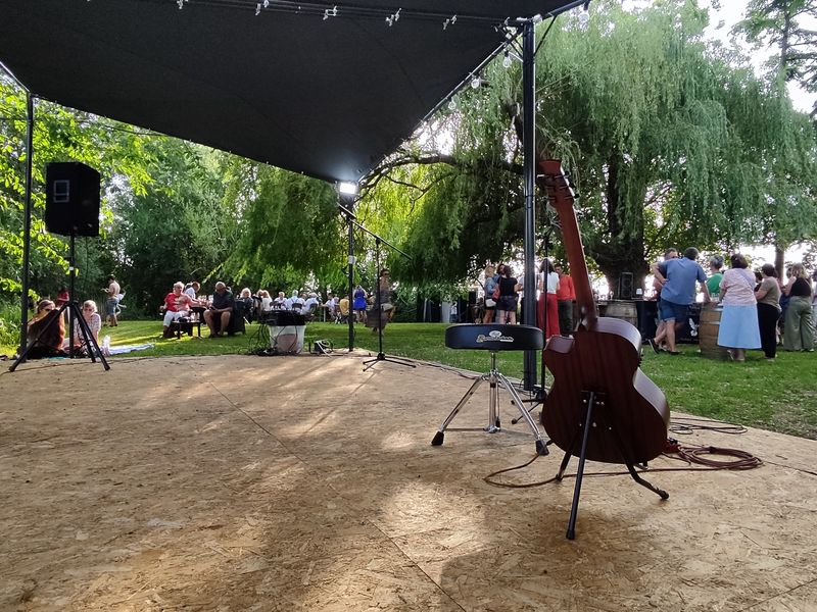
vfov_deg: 58.9
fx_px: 543
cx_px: 408
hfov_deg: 73.9
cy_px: 306
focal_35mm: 23
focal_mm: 1.6
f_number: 2.2
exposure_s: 1/303
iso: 50
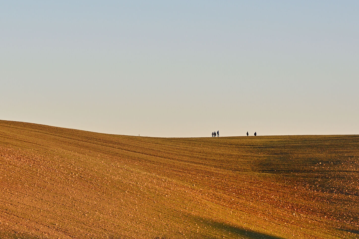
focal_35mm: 177
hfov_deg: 11.6
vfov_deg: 7.8
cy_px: 150
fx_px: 1765
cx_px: 167
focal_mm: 105
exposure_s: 1/200
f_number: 9
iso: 200
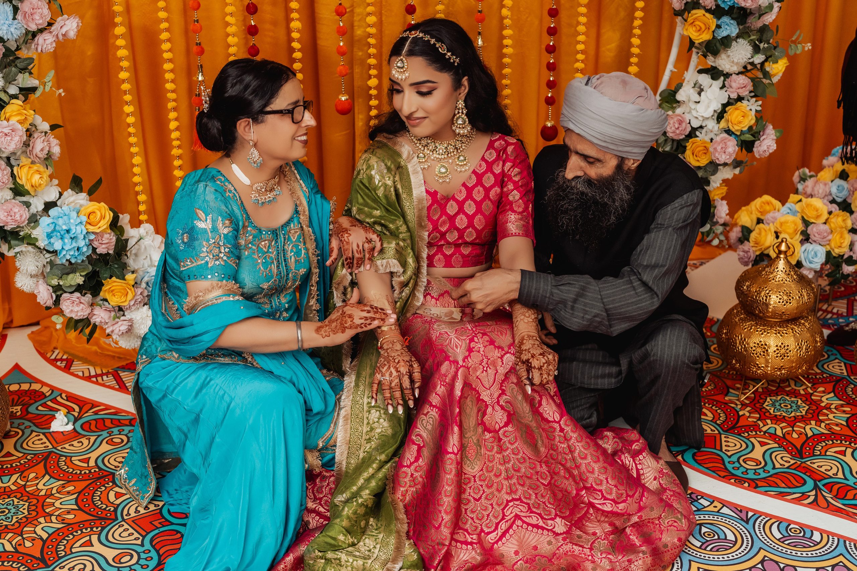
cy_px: 286
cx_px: 428
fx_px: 1190
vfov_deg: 27.0
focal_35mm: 50
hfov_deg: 39.6
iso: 1000
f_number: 4
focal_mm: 50
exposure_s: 1/200
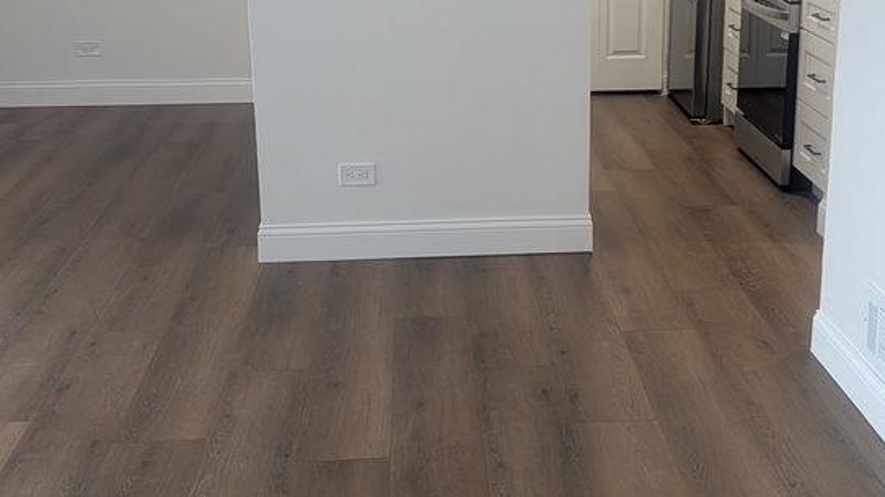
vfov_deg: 22.9
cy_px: 158
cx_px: 526
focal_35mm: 52
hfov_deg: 39.7
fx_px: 1220
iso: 147
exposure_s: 1/51
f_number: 1.7
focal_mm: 4.53
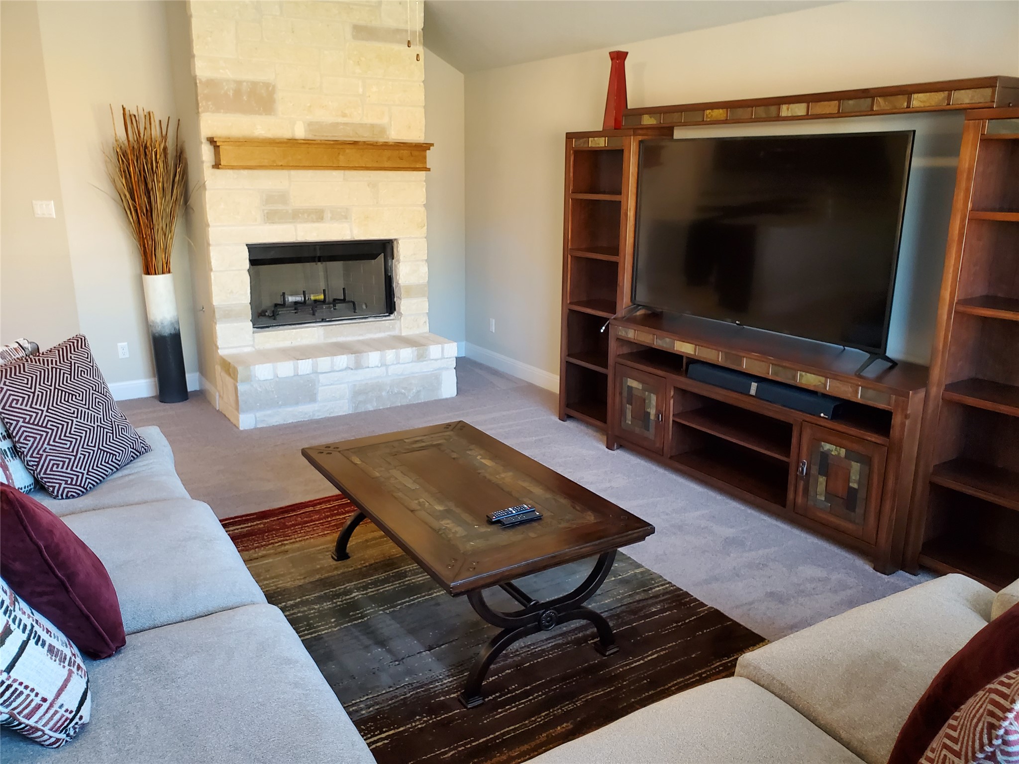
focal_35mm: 26
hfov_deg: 67.3
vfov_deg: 53.1
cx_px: 510
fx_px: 765
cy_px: 382
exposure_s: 1/39
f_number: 2.4
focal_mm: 4.3
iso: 400
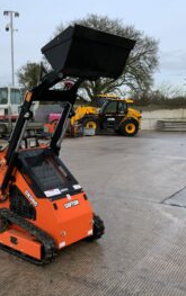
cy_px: 145
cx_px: 76
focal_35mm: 42
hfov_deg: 30.5
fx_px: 340
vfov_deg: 47.1
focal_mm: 3
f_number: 1.8
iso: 16
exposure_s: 1/415
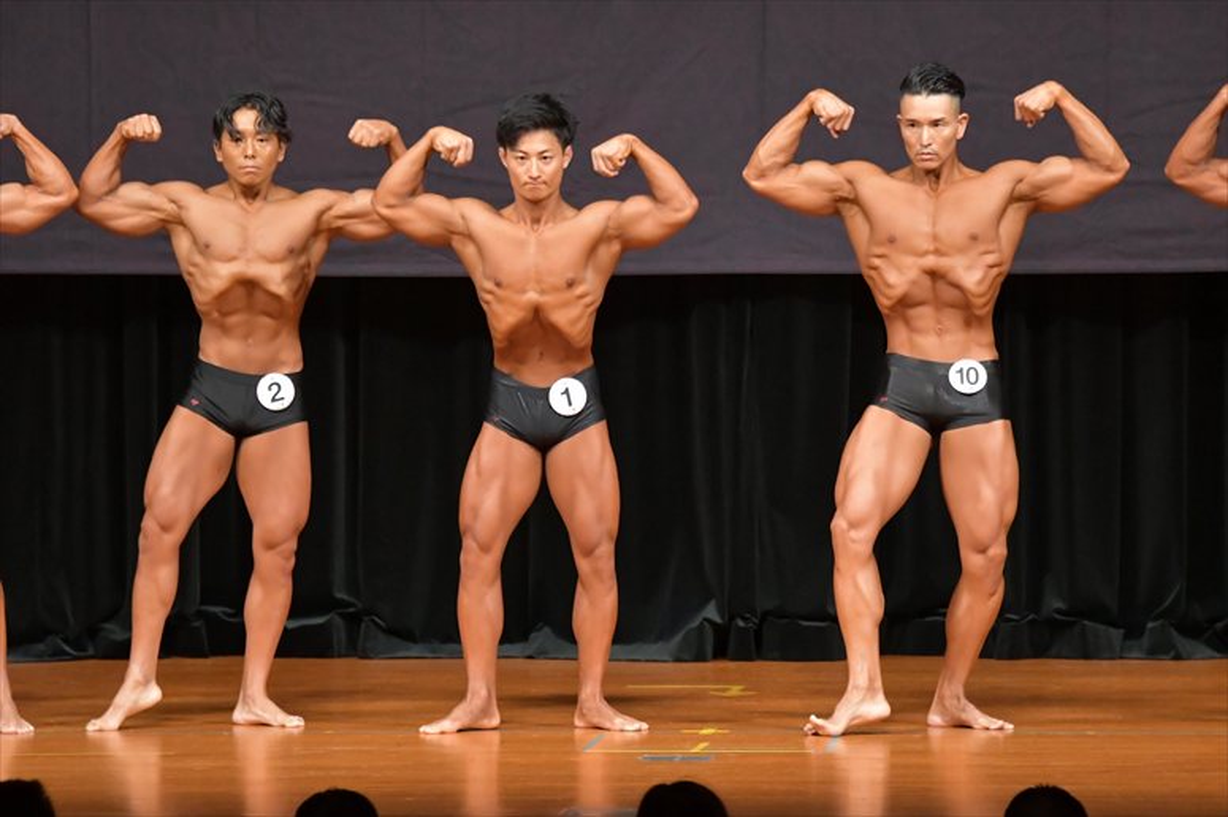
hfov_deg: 7.6
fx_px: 9206
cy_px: 408
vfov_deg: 5.1
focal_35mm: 270
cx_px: 614
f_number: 5.6
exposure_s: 1/400
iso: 6400
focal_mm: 180
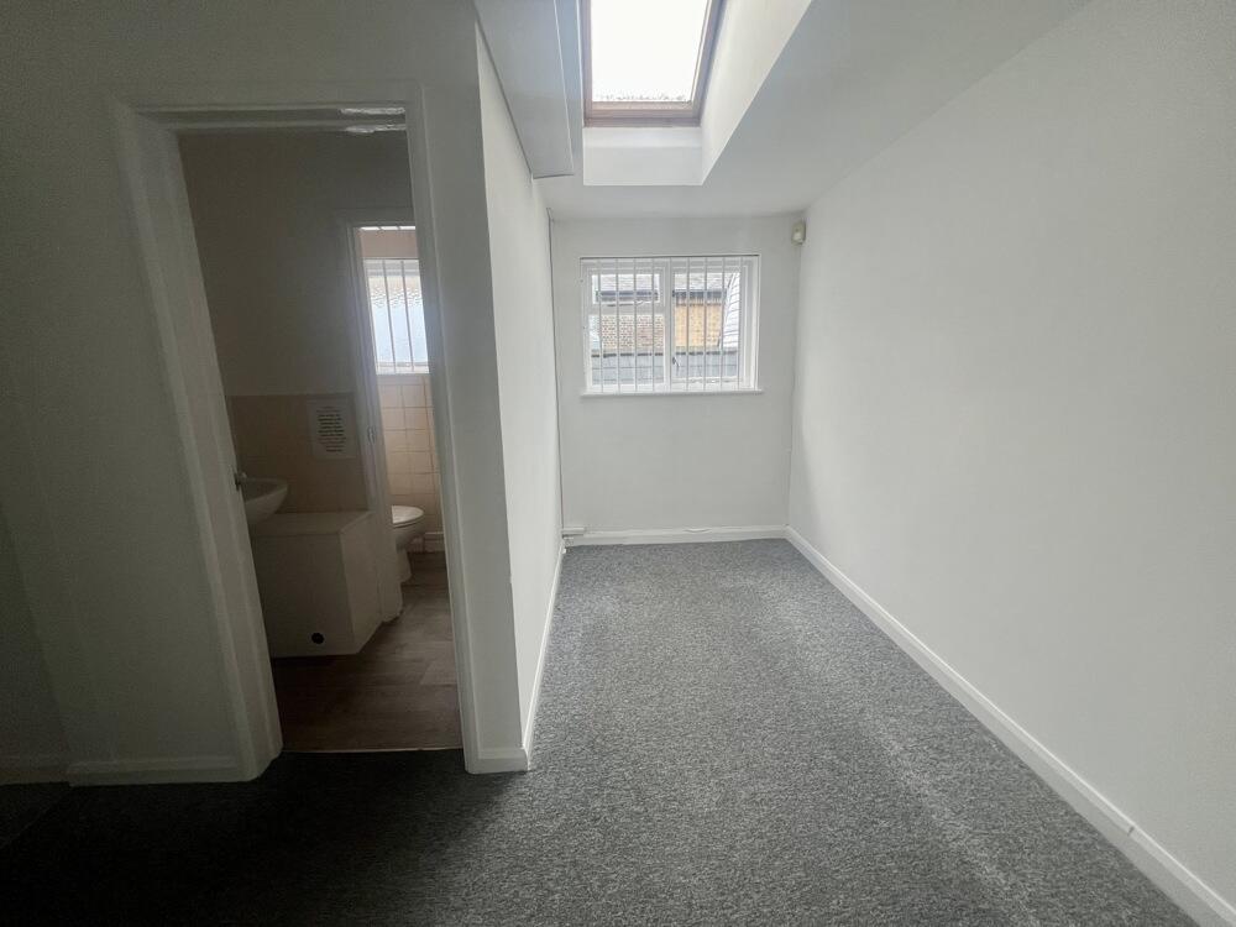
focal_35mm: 13
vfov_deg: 89.9
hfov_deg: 106.2
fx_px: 464
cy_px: 464
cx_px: 618
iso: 100
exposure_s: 1/99
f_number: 1.8
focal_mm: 1.57
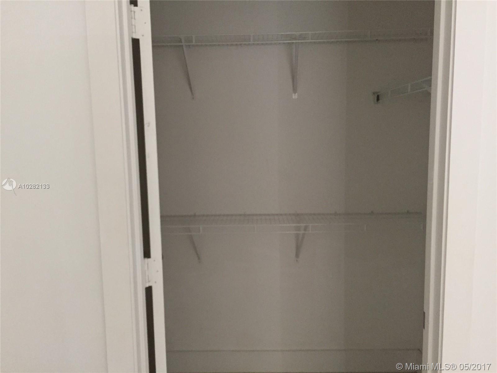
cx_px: 248
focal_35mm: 29
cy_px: 186
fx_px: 416
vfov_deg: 48.2
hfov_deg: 61.7
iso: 250
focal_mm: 4.15
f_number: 2.2
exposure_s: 1/24
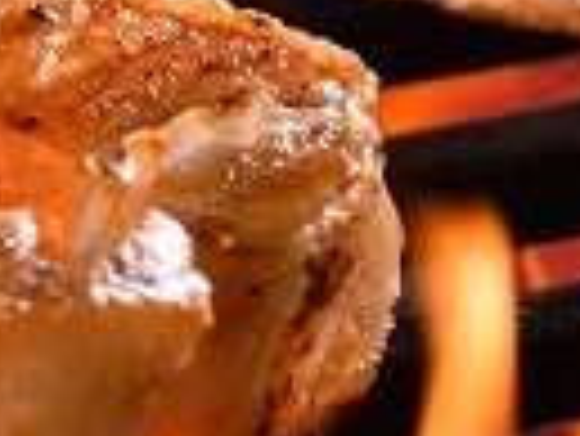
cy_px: 153
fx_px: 17240
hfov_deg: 1.9
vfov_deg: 1.4
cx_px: -486
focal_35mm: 1028
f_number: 8
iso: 500
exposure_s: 1/50
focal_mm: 230
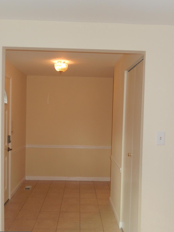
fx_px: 255
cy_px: 122
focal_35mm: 38
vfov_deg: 49.0
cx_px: 84
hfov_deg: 37.7
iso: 200
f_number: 4
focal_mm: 6.5
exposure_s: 1/30
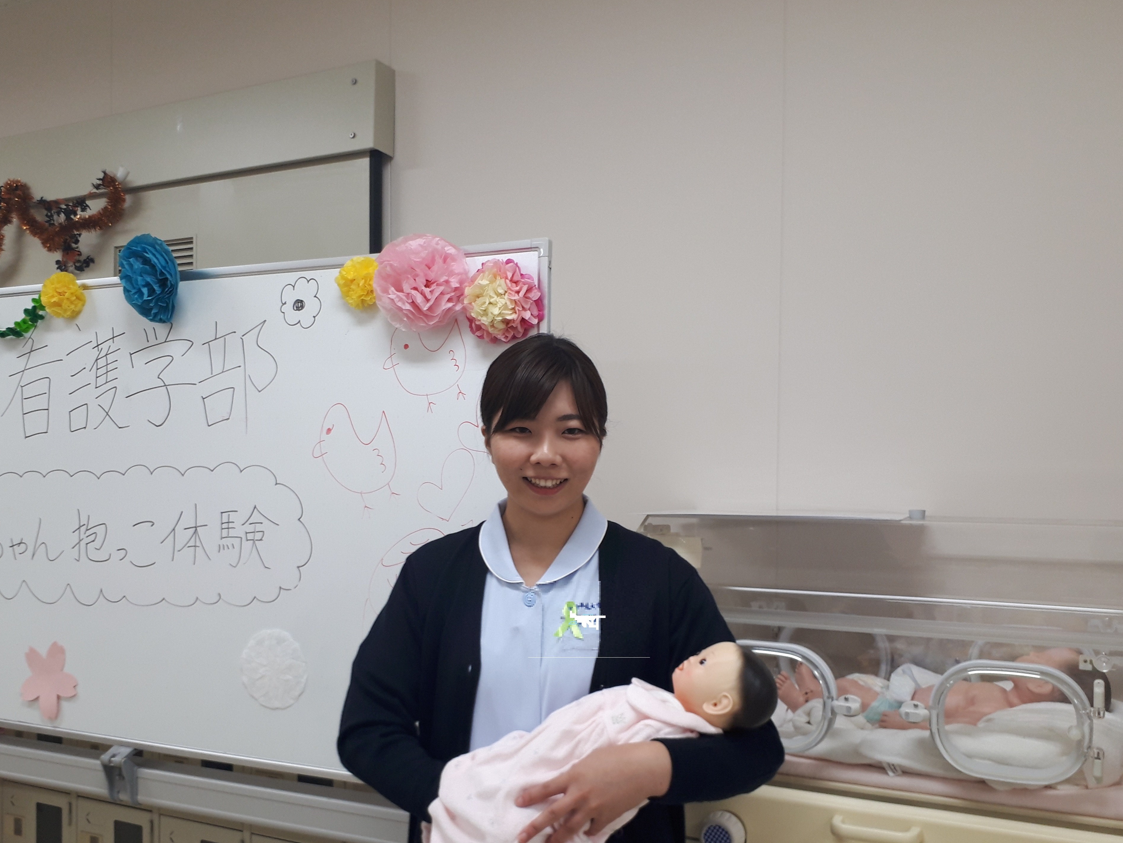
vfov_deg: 42.9
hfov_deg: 55.3
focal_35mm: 33
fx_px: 1071
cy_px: 478
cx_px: 528
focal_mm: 3.6
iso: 64
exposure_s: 1/50
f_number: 1.9
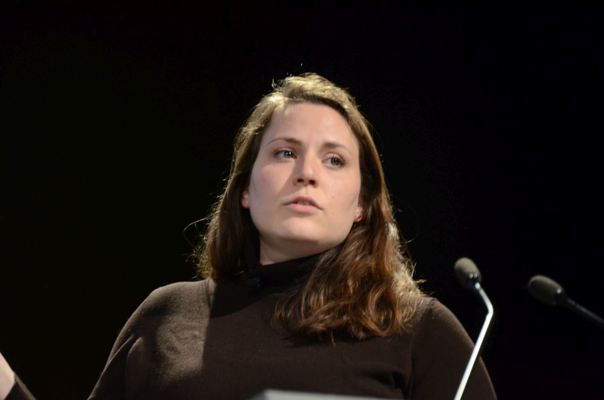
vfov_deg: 8.7
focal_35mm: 158
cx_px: 302
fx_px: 2637
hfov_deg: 13.1
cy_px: 200
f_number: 5.6
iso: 2000
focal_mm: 105
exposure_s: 1/50
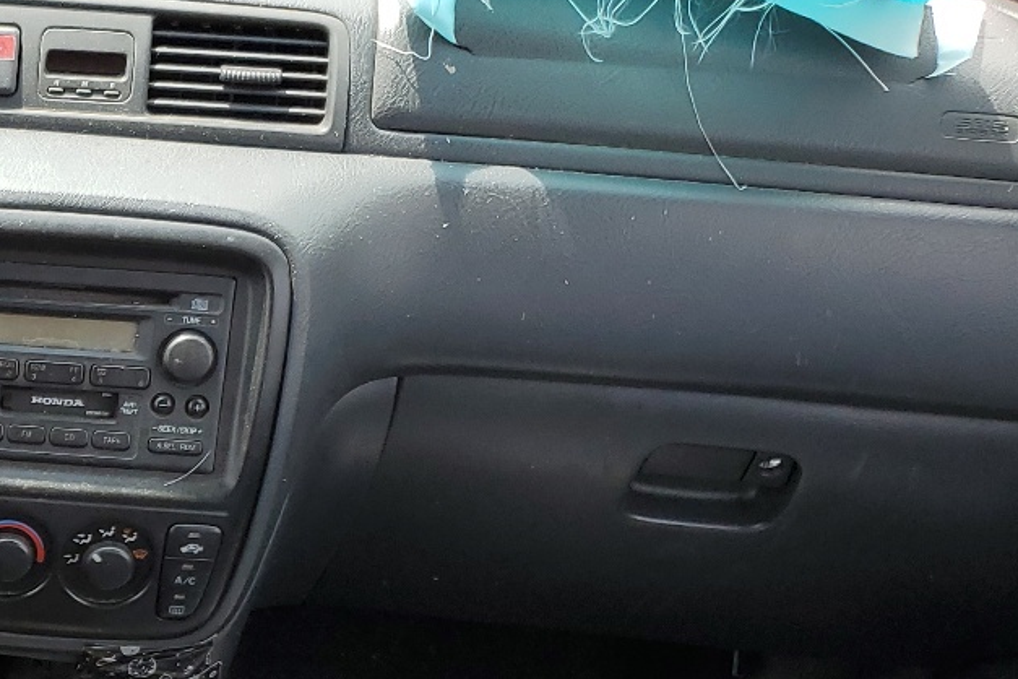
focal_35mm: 69
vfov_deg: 19.2
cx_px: -159
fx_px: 1951
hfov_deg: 26.4
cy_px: 671
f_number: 1.5
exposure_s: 1/455
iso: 50
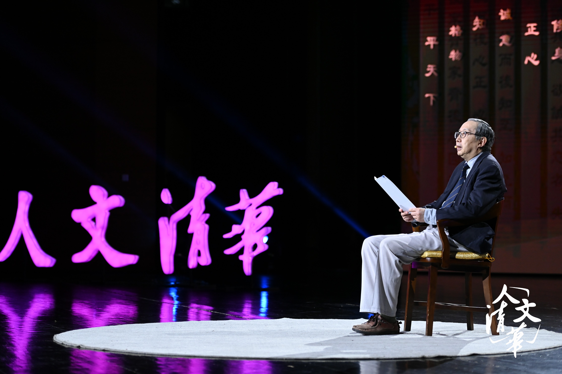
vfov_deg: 14.4
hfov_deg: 21.5
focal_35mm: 95
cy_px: 187
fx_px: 1483
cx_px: 281
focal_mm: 95
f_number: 3.2
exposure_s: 1/200
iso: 2500
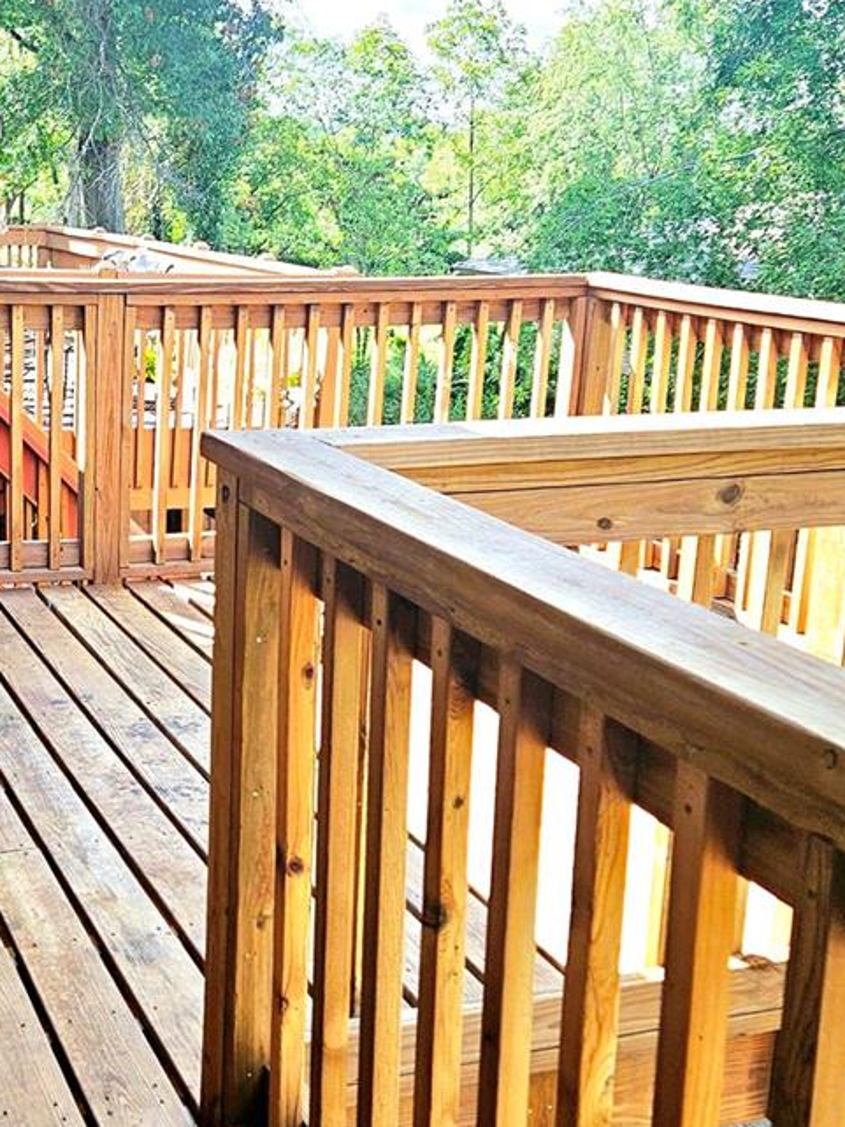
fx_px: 1400
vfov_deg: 43.9
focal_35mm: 43
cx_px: 190
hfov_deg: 32.8
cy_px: 558
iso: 25
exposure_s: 1/278
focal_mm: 5.4
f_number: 1.8
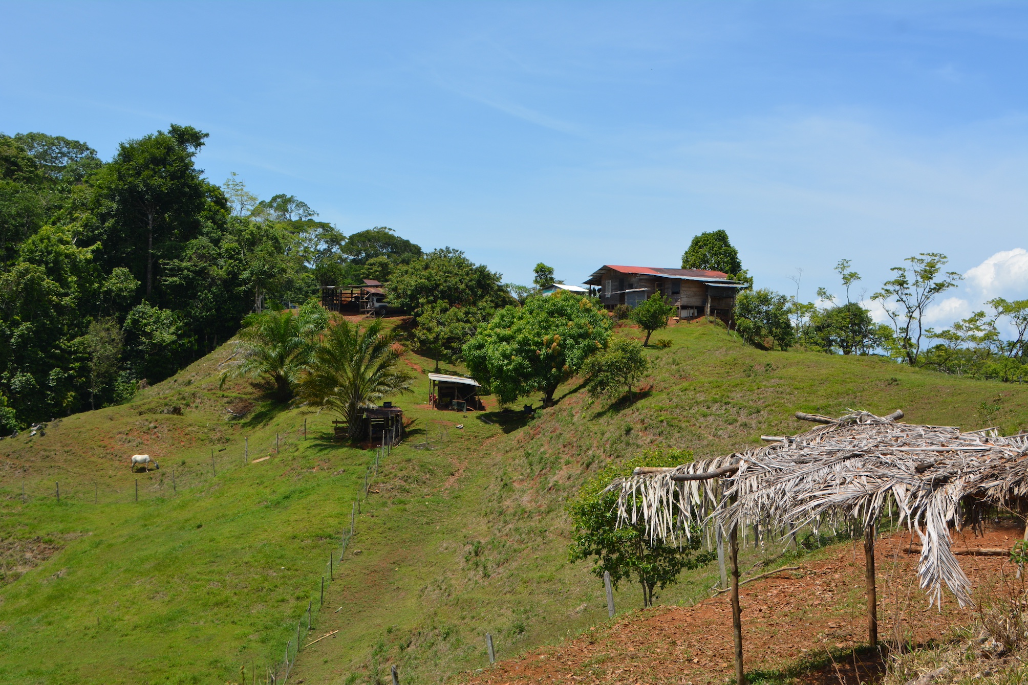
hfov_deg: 41.1
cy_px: 342
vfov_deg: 28.1
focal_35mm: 48
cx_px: 514
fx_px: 1371
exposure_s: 1/200
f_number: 11
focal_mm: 32
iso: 100
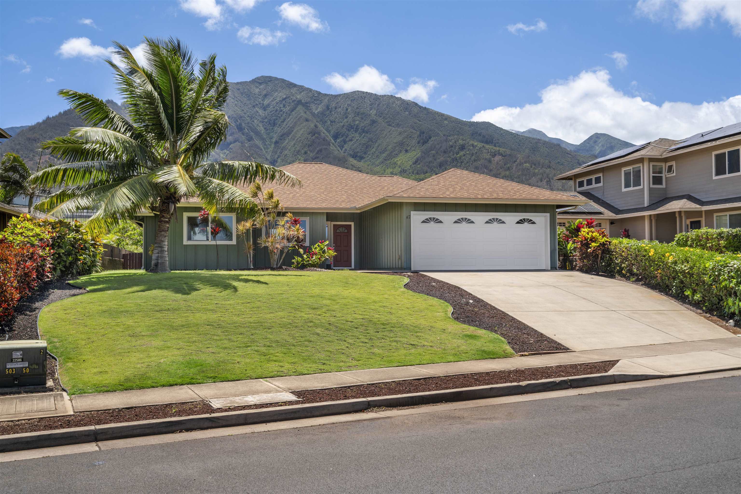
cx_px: 370
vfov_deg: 37.9
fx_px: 720
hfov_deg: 54.4
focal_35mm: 35
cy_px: 247
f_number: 7.1
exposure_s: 1/640
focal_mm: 35
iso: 200
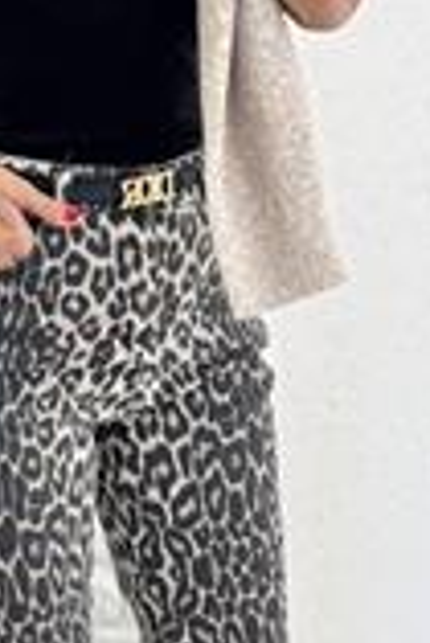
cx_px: 205
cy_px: 467
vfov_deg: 12.4
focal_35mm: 165
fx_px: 2950
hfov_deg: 8.3
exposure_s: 1/121
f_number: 1.78
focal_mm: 6.76
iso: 80
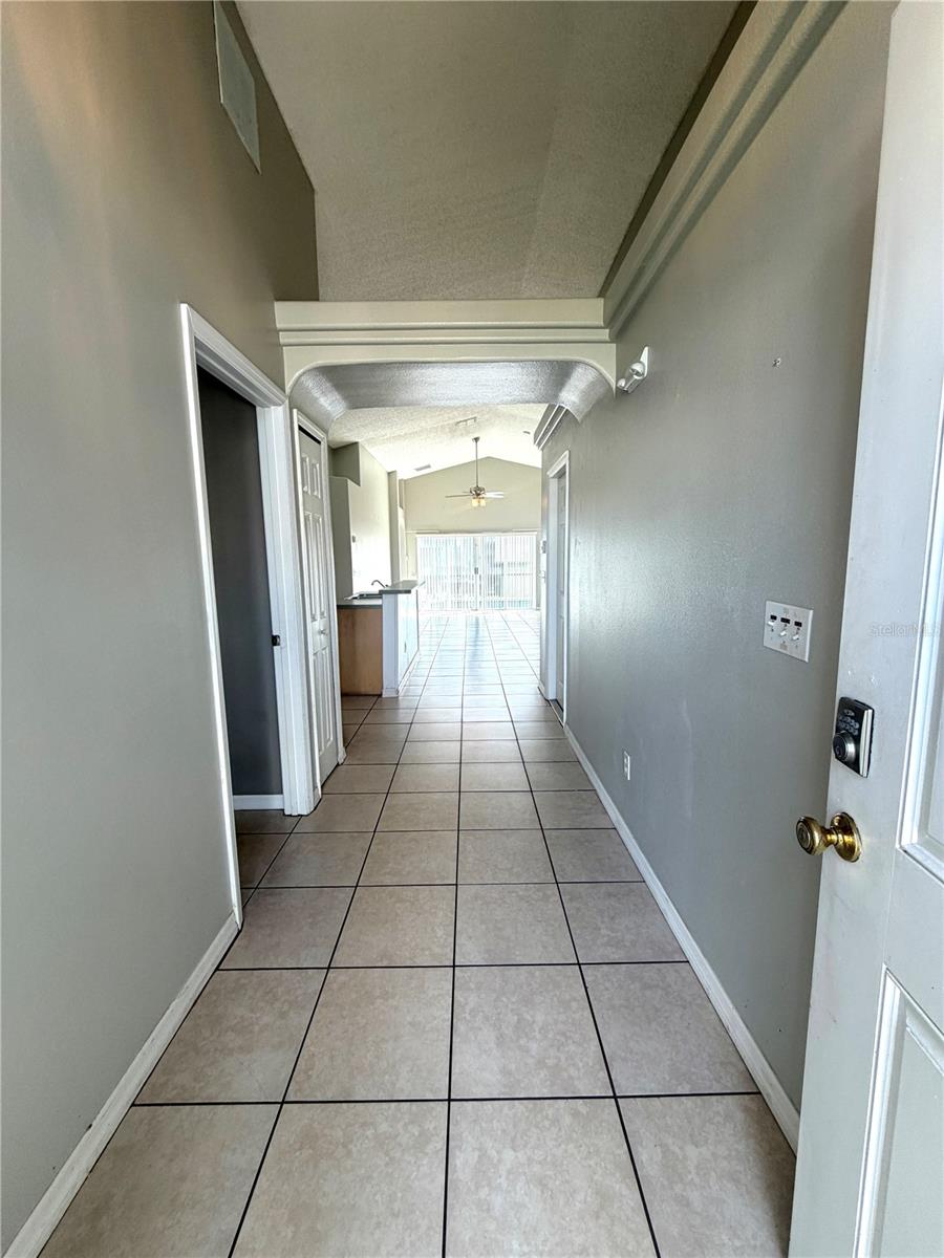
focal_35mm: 14
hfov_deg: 85.7
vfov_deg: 102.1
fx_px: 509
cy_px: 629
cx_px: 472
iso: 80
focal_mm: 2.22
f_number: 2.2
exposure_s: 1/120
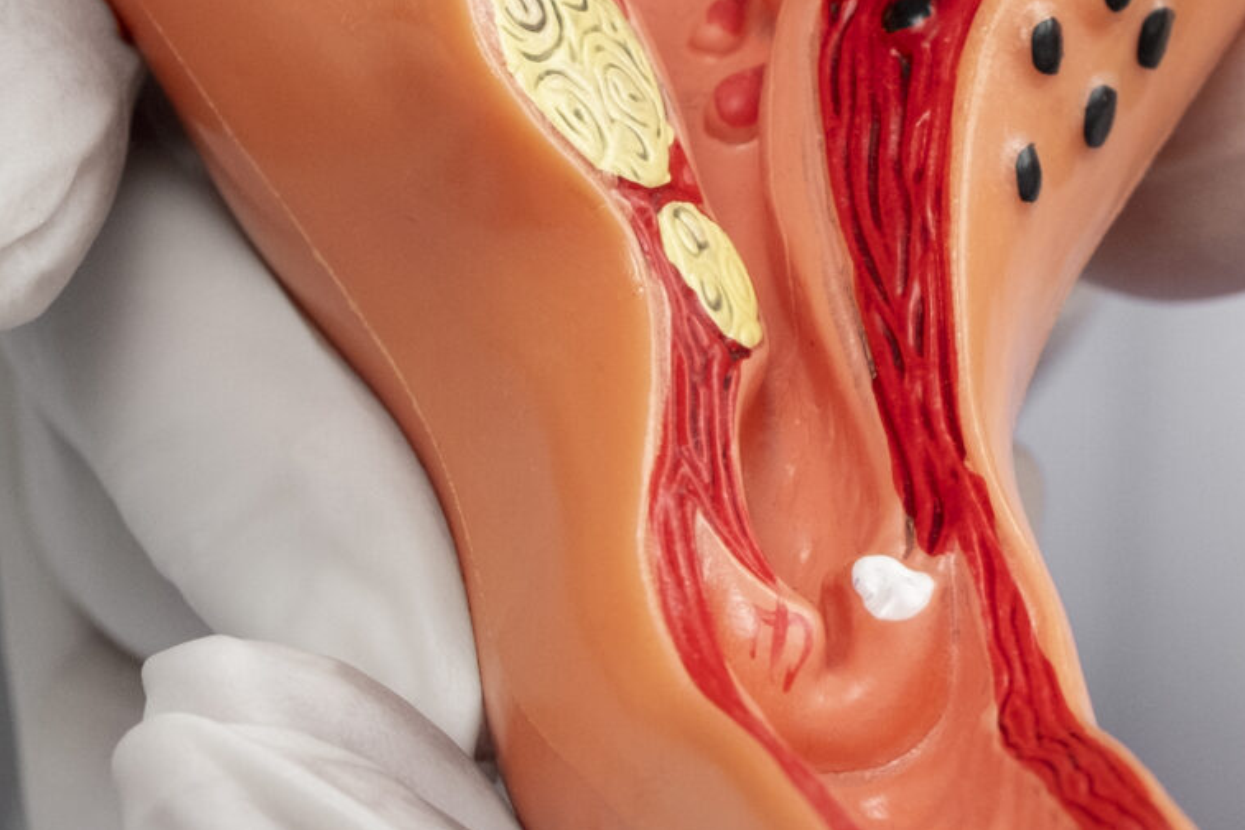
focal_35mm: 457
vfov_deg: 3.0
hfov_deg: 4.5
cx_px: 1145
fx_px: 15803
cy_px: 177
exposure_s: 1/160
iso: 640
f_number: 5.6
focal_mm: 90
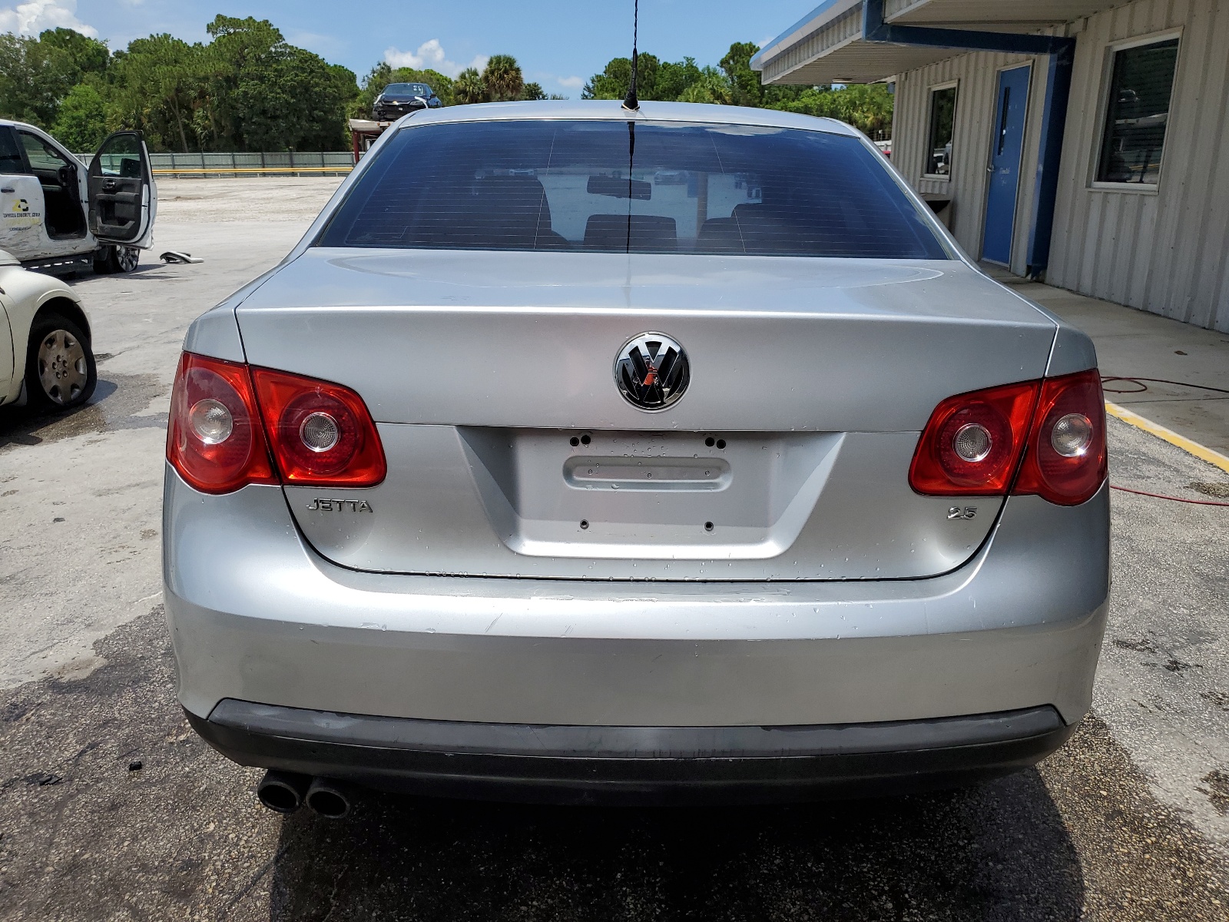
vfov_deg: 53.1
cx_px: 614
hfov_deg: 67.3
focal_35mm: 26
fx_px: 923
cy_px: 461
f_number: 1.5
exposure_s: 1/5000
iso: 50
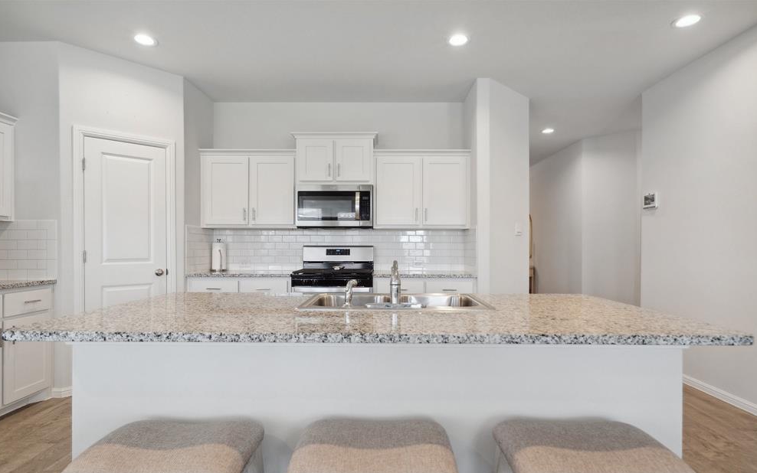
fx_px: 392
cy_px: 260
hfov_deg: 88.0
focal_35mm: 19
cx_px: 373
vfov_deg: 62.1
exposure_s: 1/60
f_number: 6.3
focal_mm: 18
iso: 500
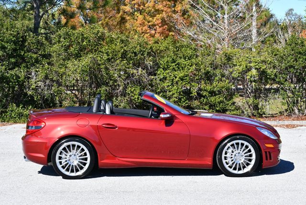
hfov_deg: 25.3
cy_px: 102
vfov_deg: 17.1
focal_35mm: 80
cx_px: 153
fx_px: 681
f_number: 8
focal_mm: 40
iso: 125
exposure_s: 1/250
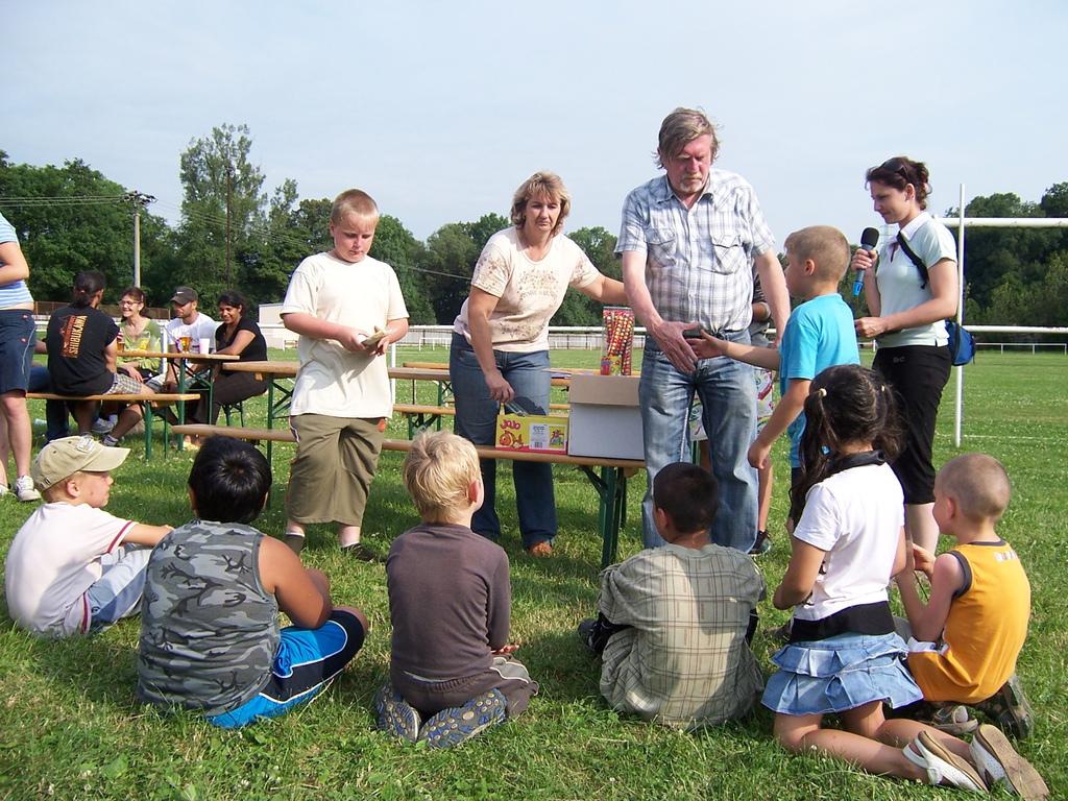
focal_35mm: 33
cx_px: 534
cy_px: 400
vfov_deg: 42.9
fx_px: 1018
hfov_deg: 55.4
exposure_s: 1/750
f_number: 3.4
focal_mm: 5.5
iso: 80
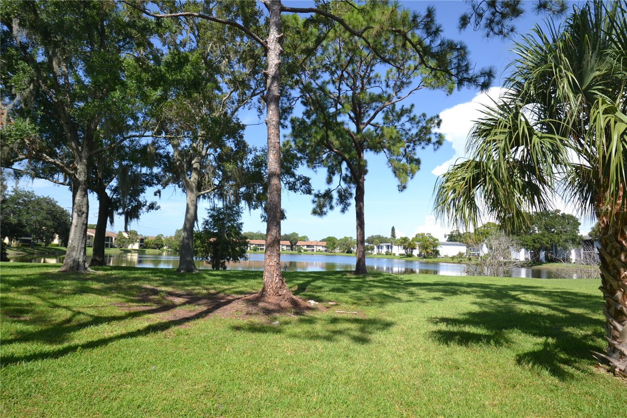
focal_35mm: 20
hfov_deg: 85.4
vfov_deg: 63.2
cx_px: 314
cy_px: 209
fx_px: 340
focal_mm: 13
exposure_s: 1/200
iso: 100
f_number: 7.1
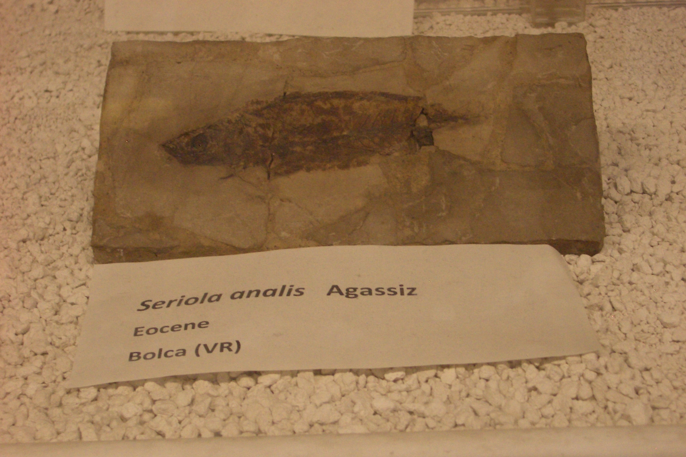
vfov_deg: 17.5
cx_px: 345
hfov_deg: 26.0
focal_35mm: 78
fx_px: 1486
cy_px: 243
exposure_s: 1/15
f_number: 3.9
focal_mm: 12.2
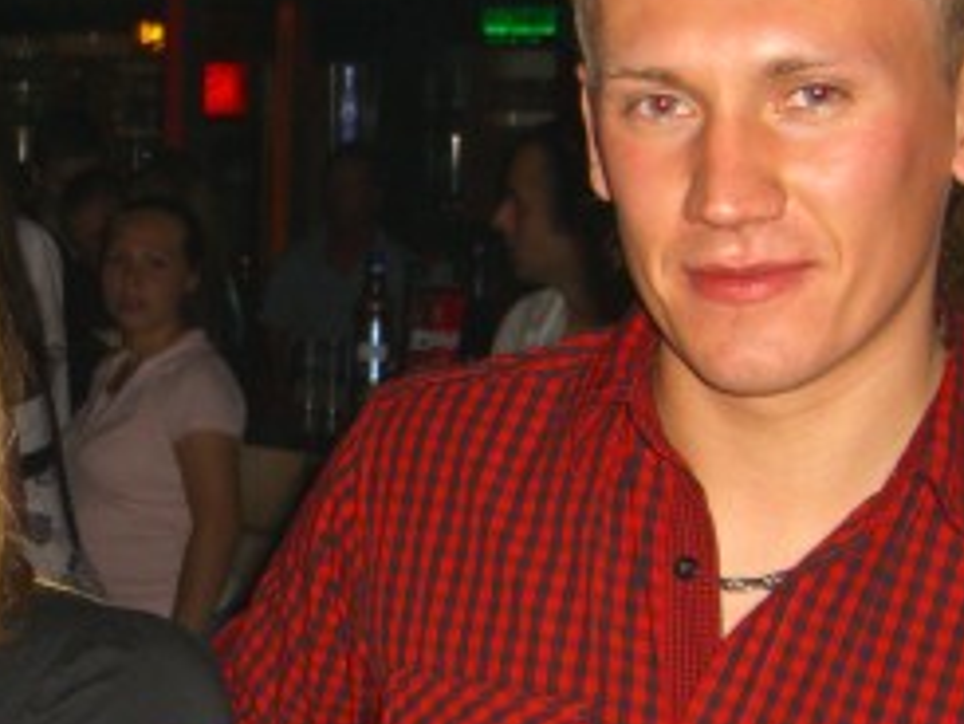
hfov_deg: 20.8
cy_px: 445
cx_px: 185
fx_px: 2591
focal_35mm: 93
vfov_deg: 15.9
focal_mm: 7.9
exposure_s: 1/60
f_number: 2.8
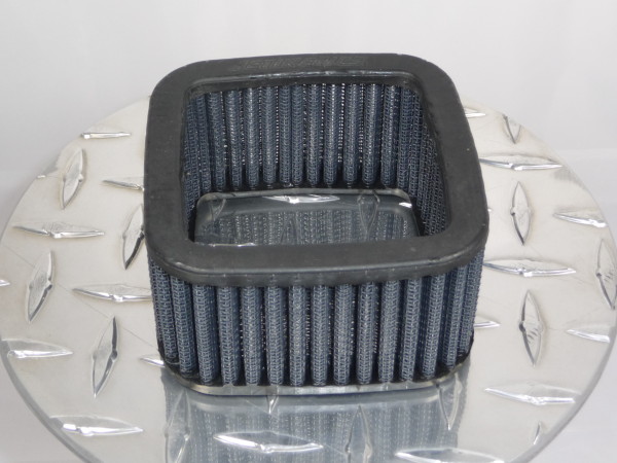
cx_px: 308
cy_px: 232
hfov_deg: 26.0
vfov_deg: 19.6
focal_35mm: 75
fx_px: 1337
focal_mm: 9.3
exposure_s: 1/30
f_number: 4.3
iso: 100
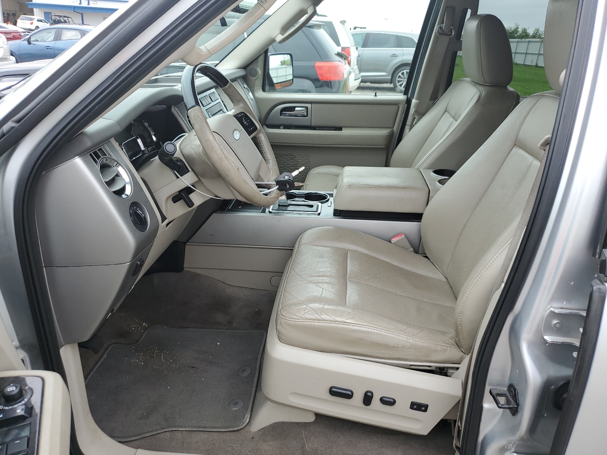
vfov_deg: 53.1
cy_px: 228
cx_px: 304
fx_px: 456
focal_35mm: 26
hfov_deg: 67.3
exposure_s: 1/286
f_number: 1.5
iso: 50
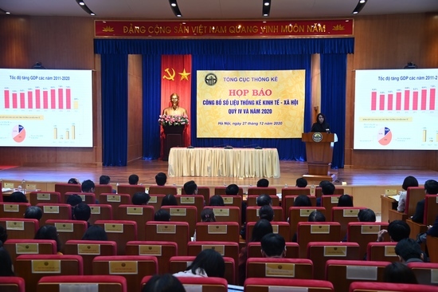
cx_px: 219
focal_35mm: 44
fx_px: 535
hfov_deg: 44.5
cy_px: 146
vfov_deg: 30.5
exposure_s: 1/80
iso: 1000
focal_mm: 44
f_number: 4.5
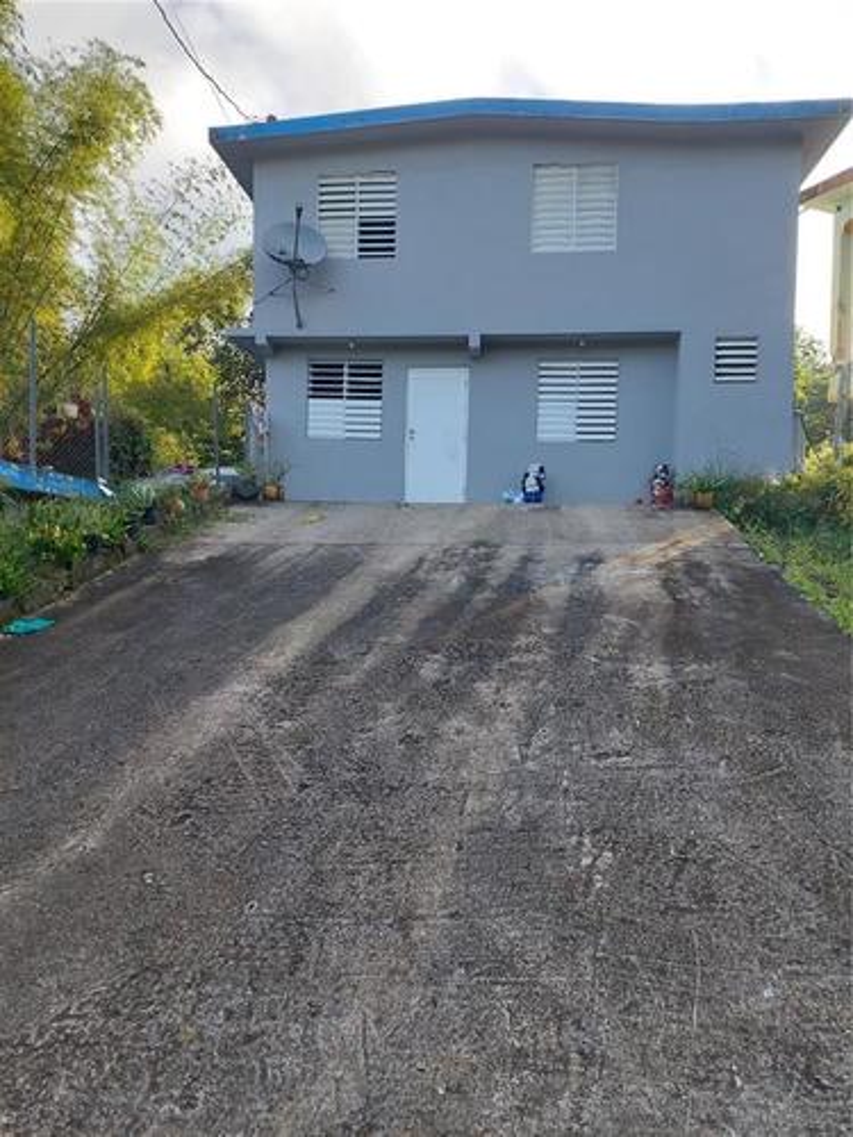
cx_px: 426
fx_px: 789
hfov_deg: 56.8
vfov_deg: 71.6
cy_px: 568
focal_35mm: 24
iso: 40
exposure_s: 1/214
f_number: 1.8
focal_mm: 5.23
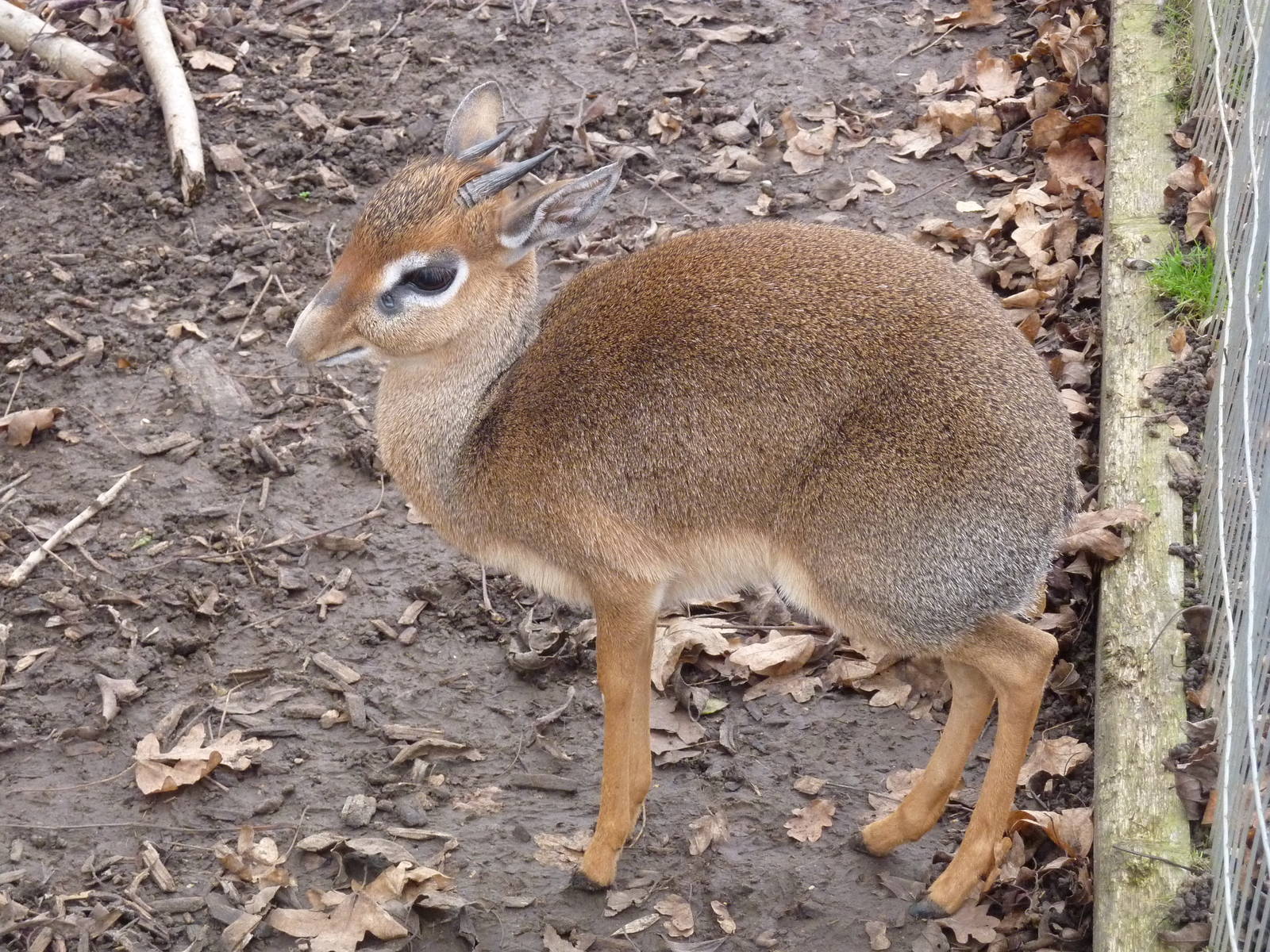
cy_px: 476
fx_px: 4072
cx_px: 635
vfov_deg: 13.3
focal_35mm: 111
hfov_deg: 17.7
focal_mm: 18.2
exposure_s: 1/40
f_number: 4.4
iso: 400
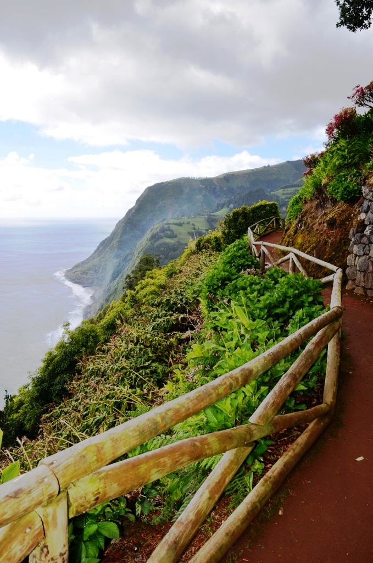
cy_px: 282
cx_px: 186
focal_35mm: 24
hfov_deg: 53.0
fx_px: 374
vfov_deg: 73.8
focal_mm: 16
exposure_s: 1/200
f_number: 6.3
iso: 100
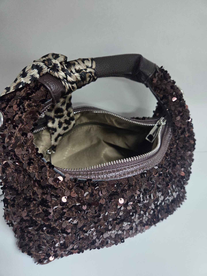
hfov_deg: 58.9
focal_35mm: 23
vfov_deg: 73.9
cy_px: 138
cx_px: 104
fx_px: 183
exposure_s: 1/100
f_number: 1.8
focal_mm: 5.4
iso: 320
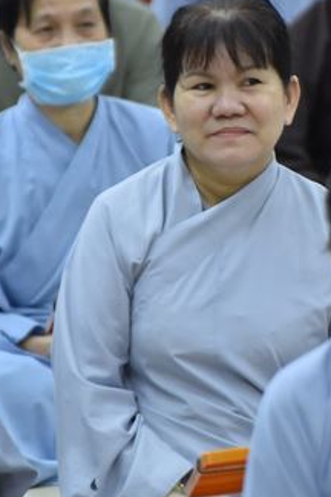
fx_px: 6647
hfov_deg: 2.9
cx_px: 239
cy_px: 190
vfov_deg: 4.3
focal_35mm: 482
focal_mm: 240
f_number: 5.3
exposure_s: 1/125
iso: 5000
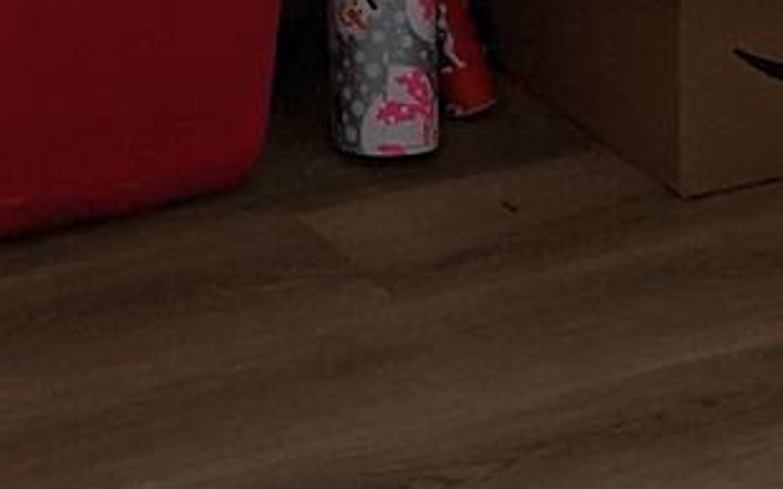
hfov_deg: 12.4
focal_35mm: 168
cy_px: -1021
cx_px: 63
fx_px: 3584
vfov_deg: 6.9
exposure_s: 1/247
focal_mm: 6.81
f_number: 1.85
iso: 47
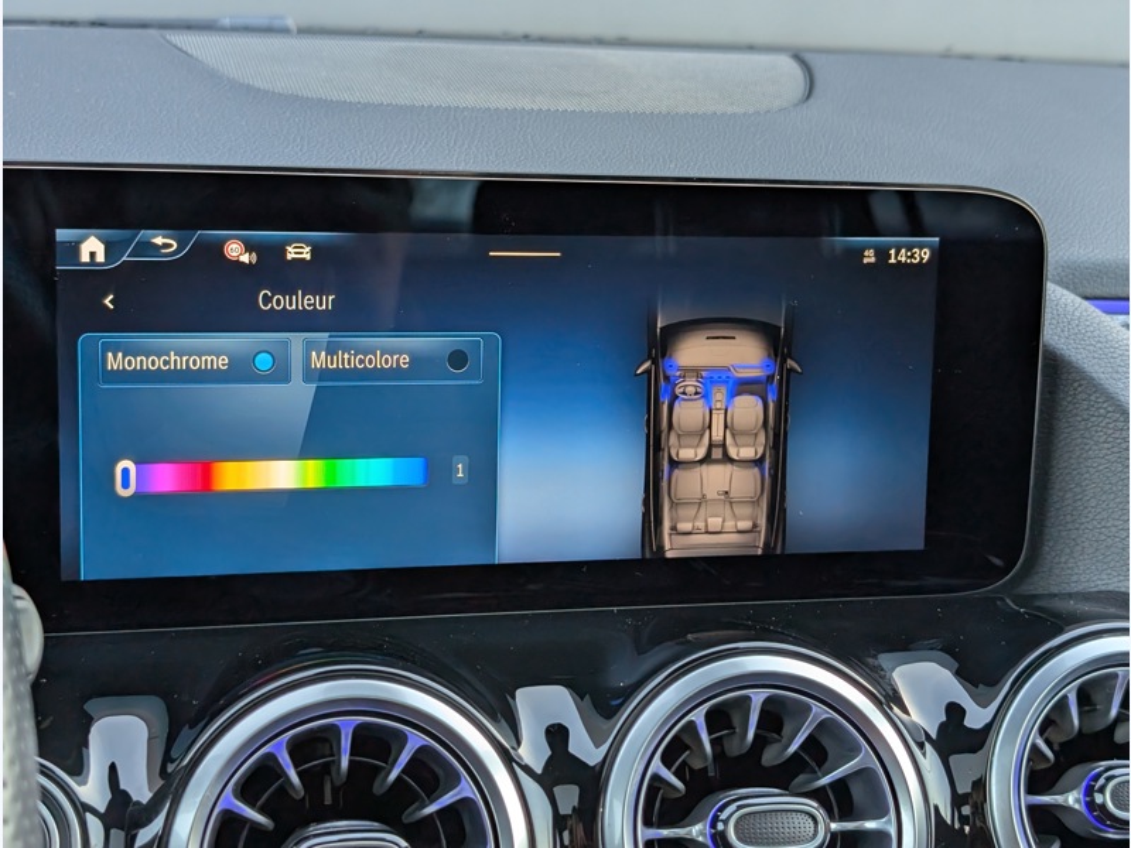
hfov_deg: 38.9
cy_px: 424
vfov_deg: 29.7
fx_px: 1601
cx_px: 566
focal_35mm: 49
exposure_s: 1/324
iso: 188
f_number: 1.68
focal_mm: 6.9
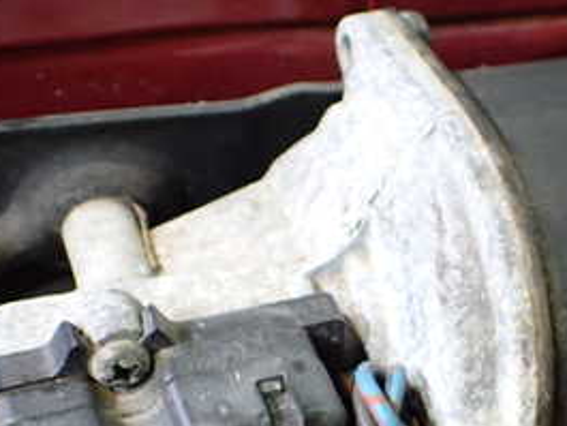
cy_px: 343
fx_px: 1114
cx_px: 387
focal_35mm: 68
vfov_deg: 21.4
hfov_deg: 28.3
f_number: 2.3
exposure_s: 1/80
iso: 800
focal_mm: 5.4
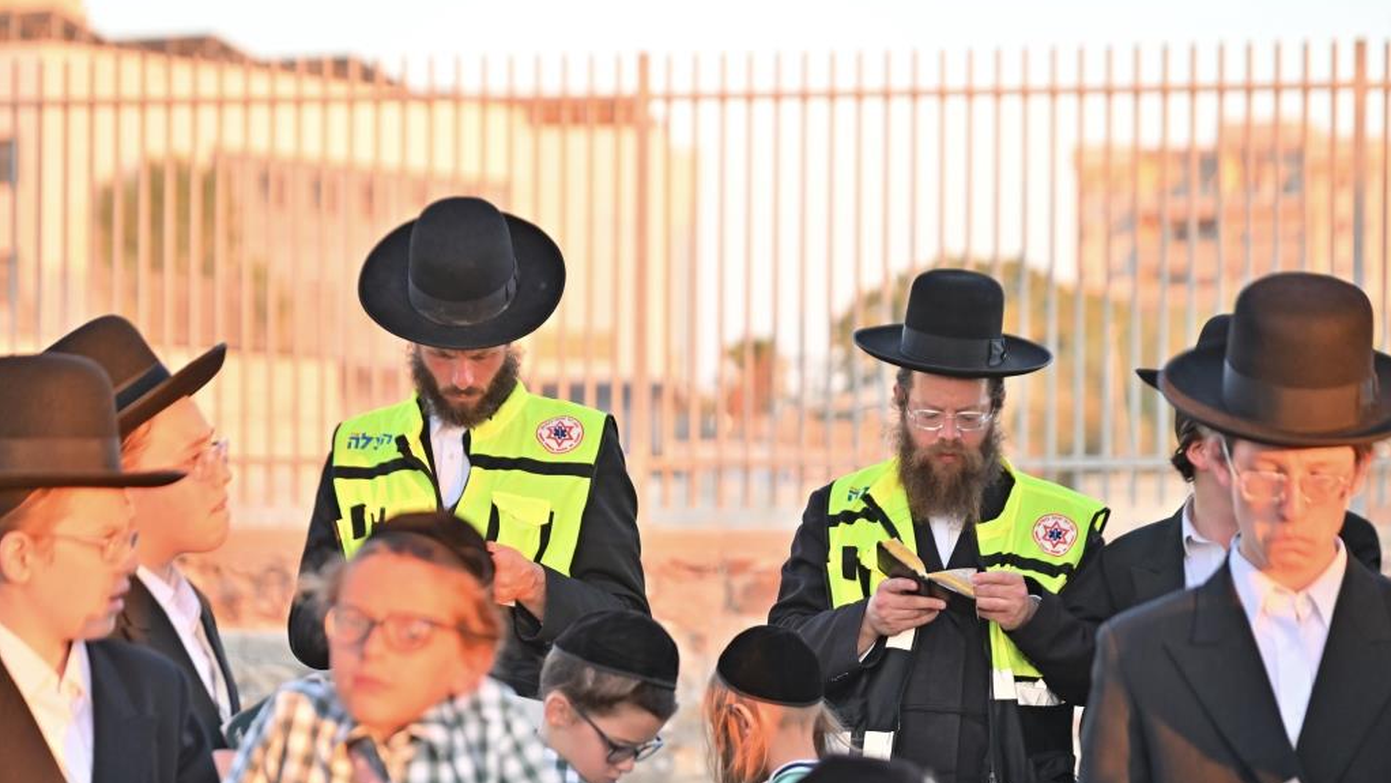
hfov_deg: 17.0
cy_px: 406
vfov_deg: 9.6
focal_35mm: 126
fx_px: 4648
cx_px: 696
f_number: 4
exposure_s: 1/320
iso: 800
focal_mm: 120
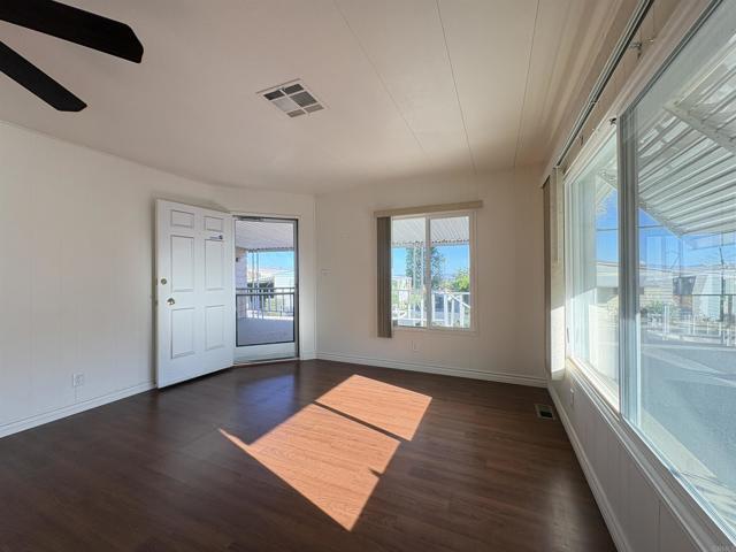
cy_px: 276
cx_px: 368
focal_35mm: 14
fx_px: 298
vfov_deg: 85.7
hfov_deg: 102.1
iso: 64
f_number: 2.2
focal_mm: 2.22
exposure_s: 1/137
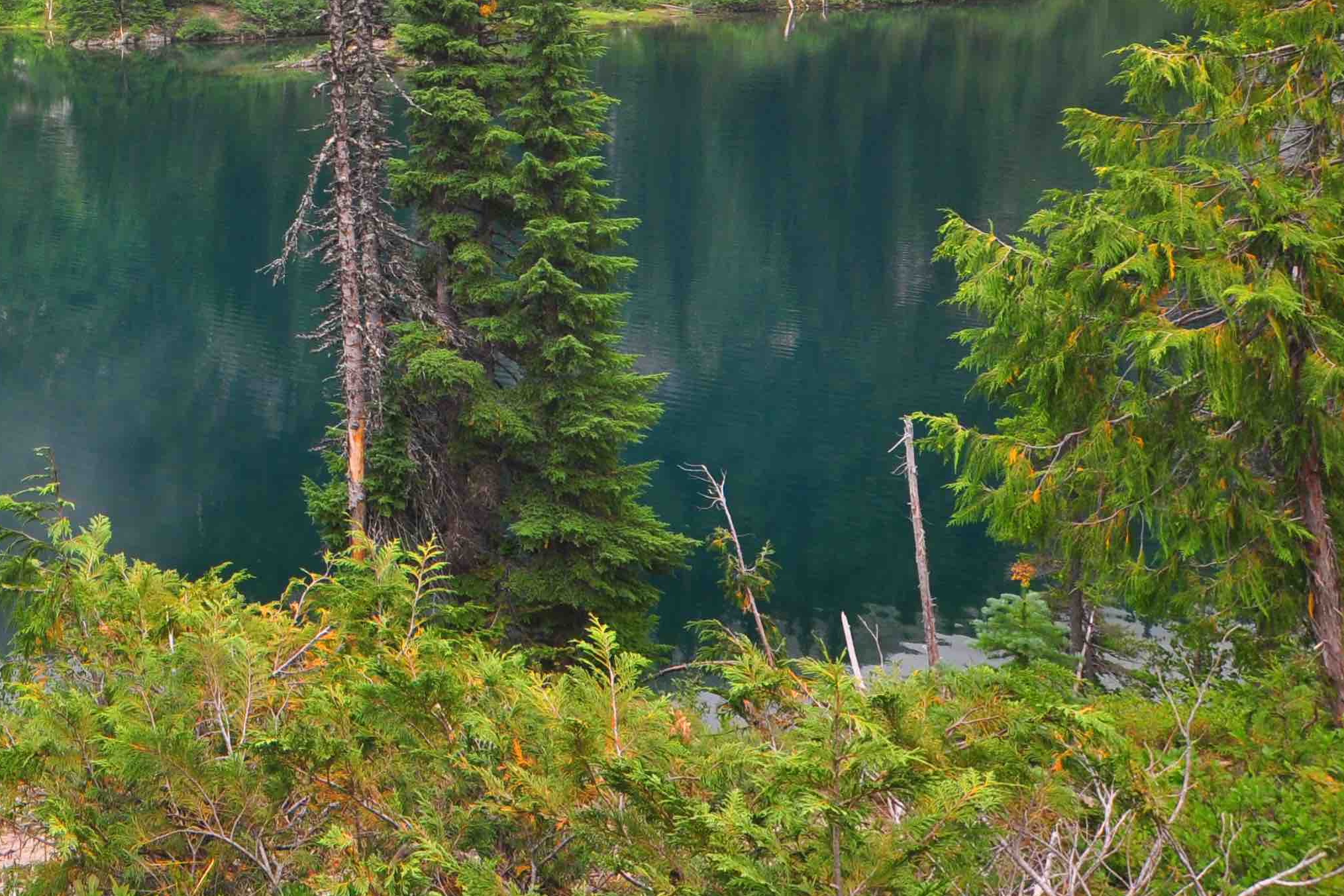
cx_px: 23
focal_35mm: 38
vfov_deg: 32.4
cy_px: 8
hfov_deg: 43.9
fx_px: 1419
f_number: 7.1
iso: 200
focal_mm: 12
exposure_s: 1/60
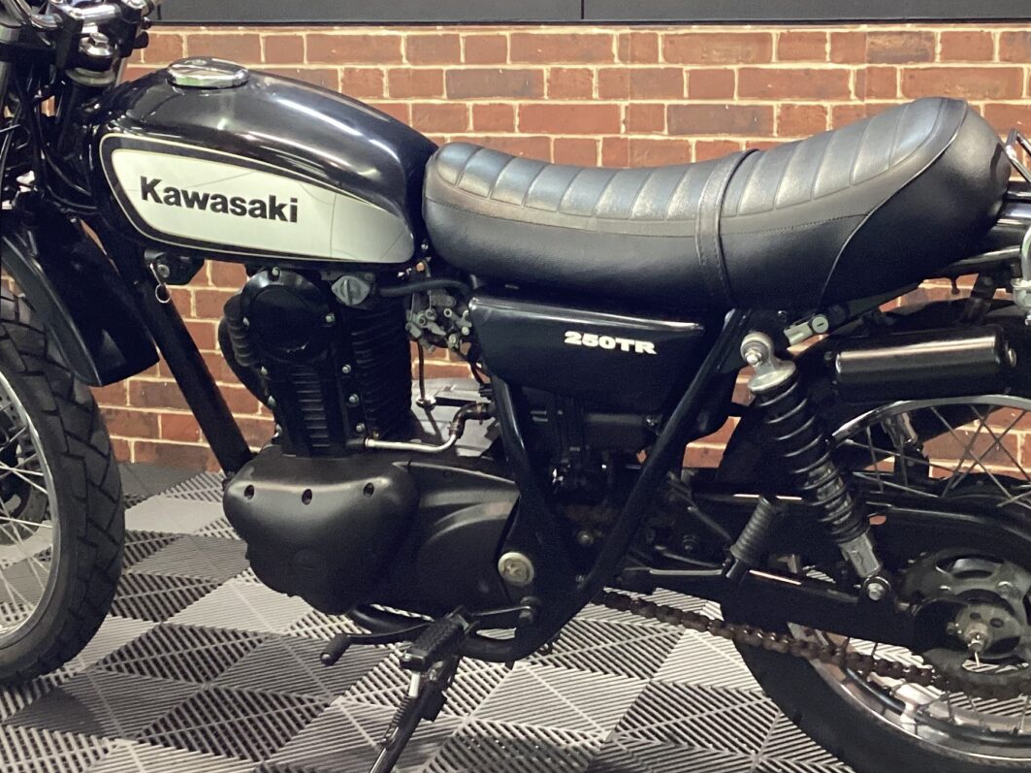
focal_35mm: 56
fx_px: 1668
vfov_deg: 25.9
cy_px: 234
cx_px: 575
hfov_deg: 34.3
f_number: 2.4
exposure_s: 1/50
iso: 320
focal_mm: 3.3
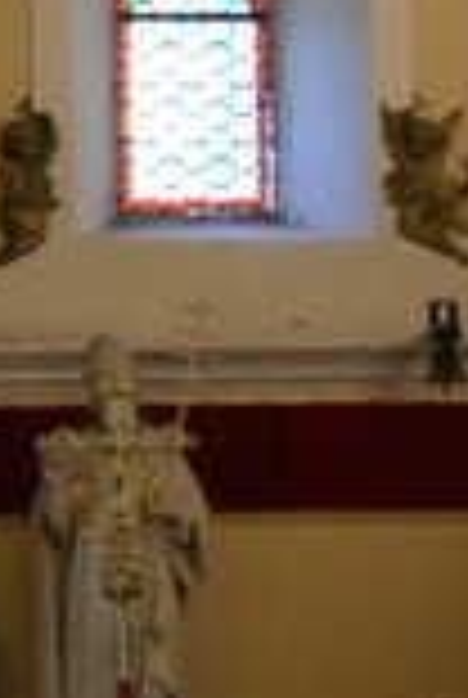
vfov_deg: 5.5
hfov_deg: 3.7
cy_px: -99
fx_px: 7202
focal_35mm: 371
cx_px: -554
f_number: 5.3
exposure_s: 1/60
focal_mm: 48
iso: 2800
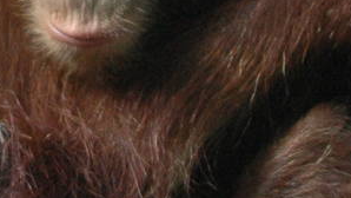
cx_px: 67
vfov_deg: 5.1
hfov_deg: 9.1
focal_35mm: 236
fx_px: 2198
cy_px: -151
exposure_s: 1/125
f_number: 3.5
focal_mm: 28
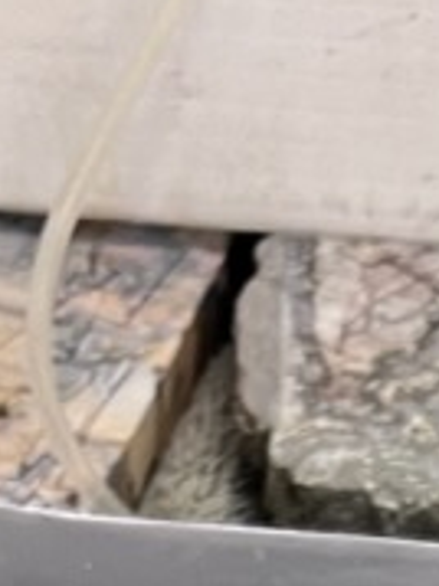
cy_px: 1555
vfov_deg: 9.2
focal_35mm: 186
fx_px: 3149
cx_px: 485
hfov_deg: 7.9
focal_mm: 5.7
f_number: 1.5
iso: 100
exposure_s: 1/60
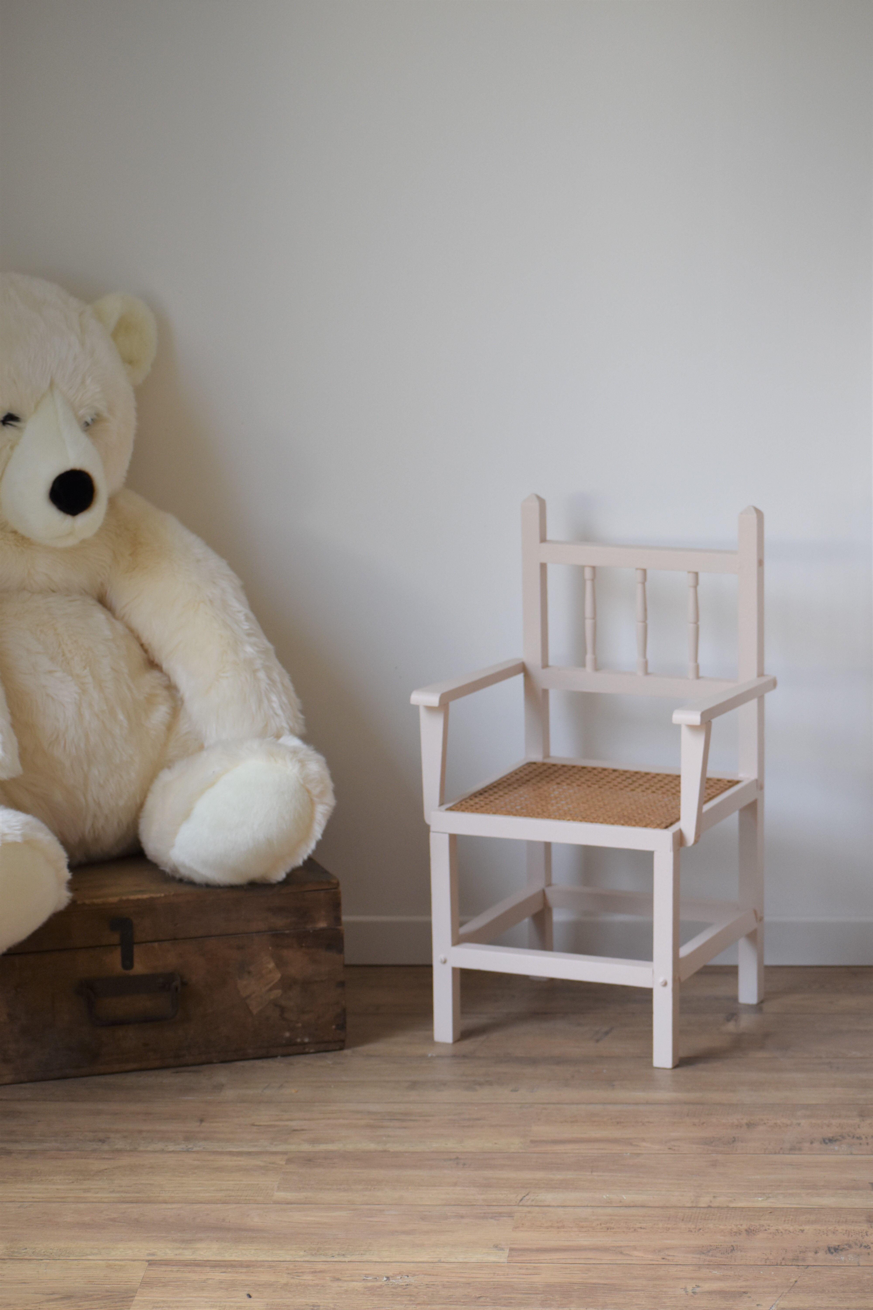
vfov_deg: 16.7
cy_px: 655
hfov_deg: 11.1
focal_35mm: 123
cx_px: 436
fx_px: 4474
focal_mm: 82
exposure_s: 1/125
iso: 560
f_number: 4.8
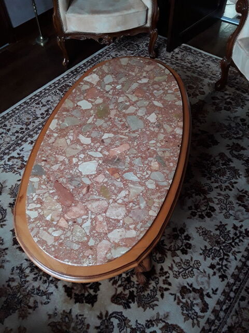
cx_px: 124
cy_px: 166
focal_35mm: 27
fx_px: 259
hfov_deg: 51.4
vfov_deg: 65.3
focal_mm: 2.91
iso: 160
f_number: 1.9
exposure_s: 1/20
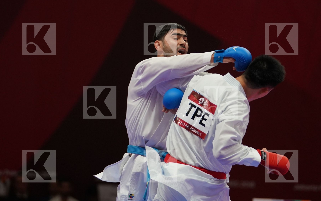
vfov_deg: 4.1
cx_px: 160
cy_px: 102
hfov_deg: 6.6
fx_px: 2773
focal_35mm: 317
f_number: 4
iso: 2000
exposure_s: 1/1000
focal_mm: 207
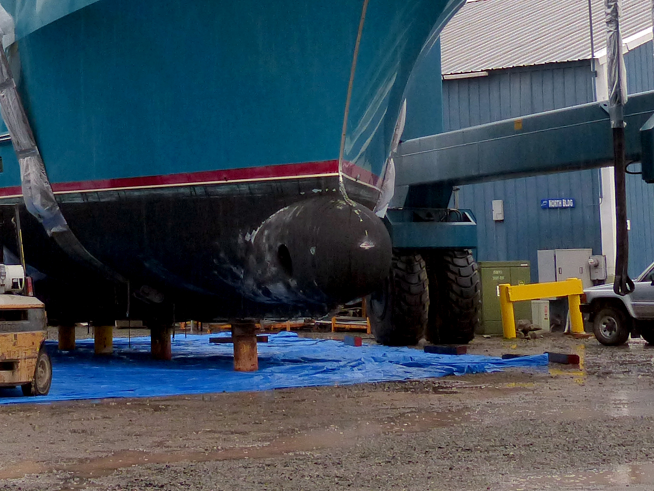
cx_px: 124
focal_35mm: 105
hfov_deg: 18.5
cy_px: -43
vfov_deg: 13.8
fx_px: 1984
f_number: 2.8
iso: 160
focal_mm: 7.1
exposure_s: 1/60
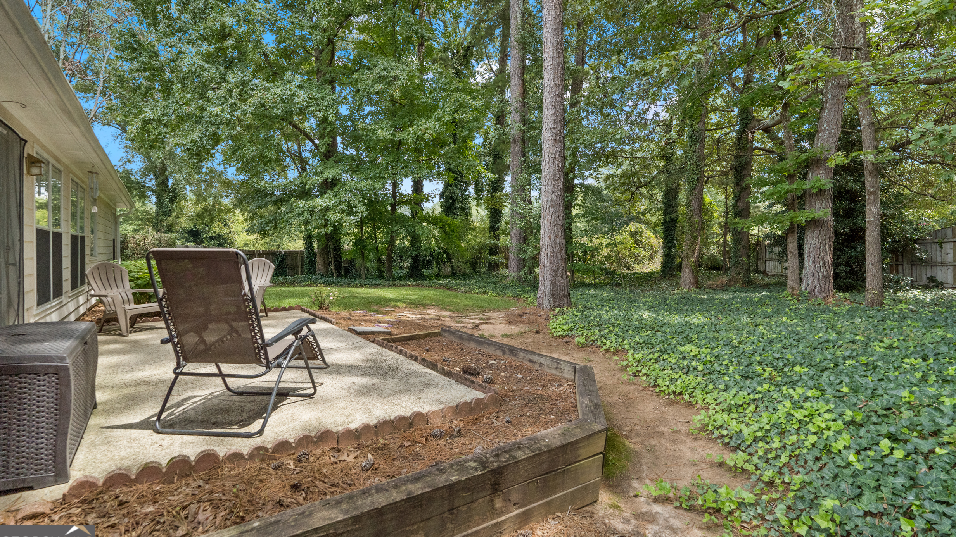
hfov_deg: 95.9
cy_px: 234
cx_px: 484
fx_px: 431
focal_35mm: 17
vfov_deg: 63.7
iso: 1250
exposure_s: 1/800
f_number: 5.6
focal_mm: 16
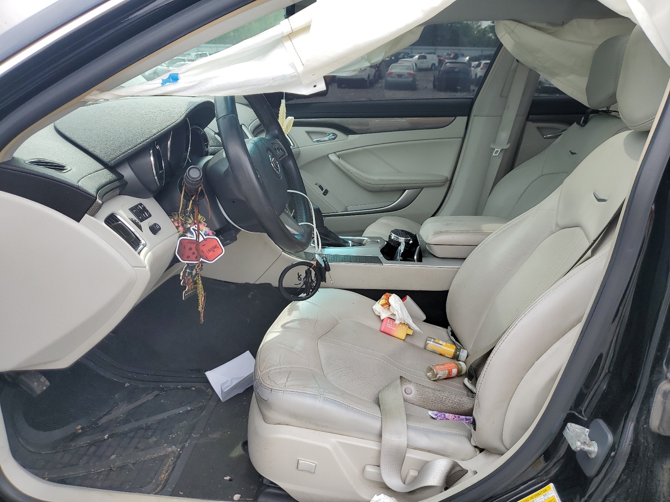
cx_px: 335
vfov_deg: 53.1
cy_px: 251
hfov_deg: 67.3
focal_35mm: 26
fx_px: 503
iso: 50
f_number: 1.5
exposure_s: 1/769
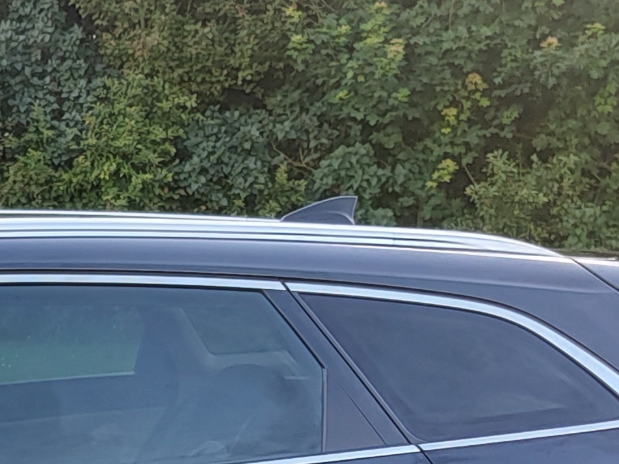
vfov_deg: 14.5
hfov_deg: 18.8
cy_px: 561
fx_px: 1770
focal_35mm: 99
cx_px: -116
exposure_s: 1/172
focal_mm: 5.56
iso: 100
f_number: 1.8
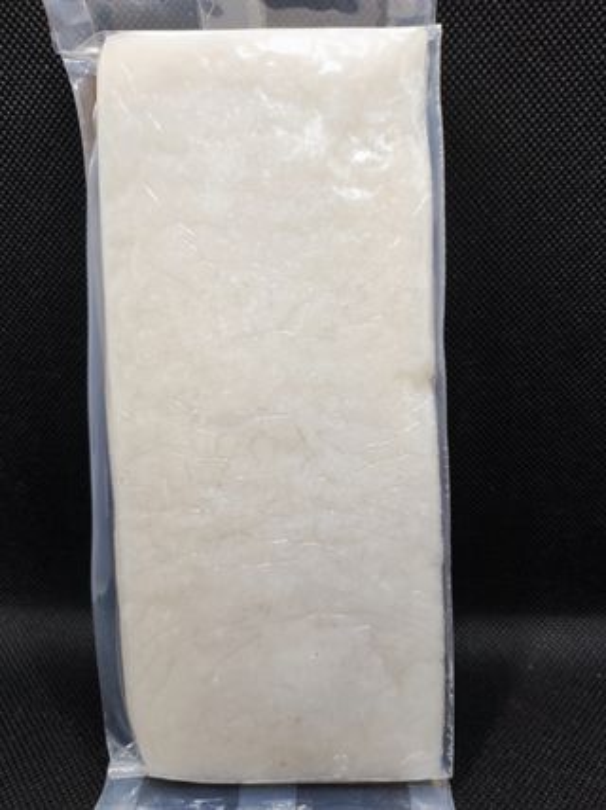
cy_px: 405
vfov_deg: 69.5
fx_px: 585
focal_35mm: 25
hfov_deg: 54.8
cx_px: 303
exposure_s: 1/100
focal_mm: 4.7
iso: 205
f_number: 1.79
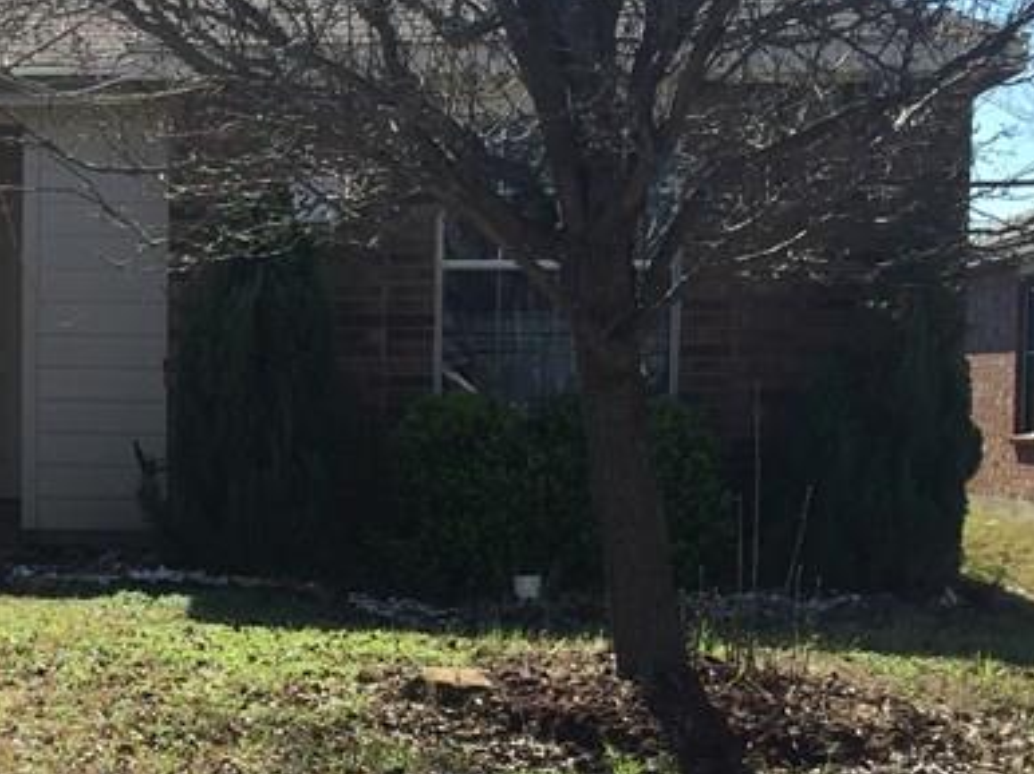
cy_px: 565
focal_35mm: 77
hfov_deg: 24.7
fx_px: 2299
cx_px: 142
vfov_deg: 19.0
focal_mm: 4.15
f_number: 2.2
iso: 32
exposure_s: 1/1163
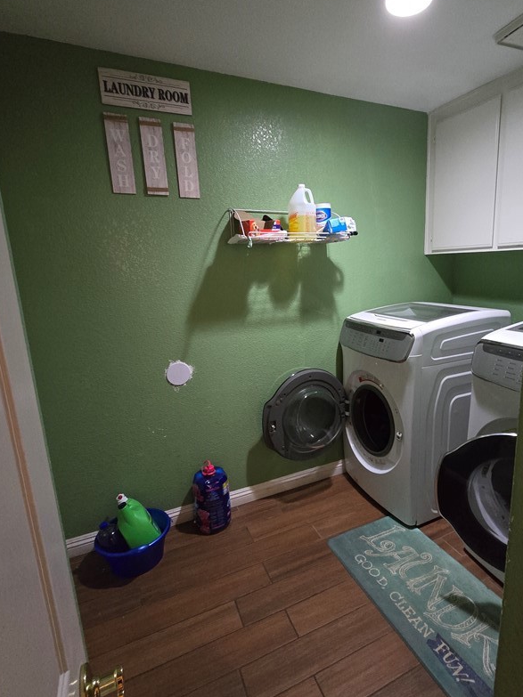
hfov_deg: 74.0
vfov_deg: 91.0
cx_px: 309
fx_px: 343
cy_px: 343
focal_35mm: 17
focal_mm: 2.2
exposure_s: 1/40
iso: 1250
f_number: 2.2
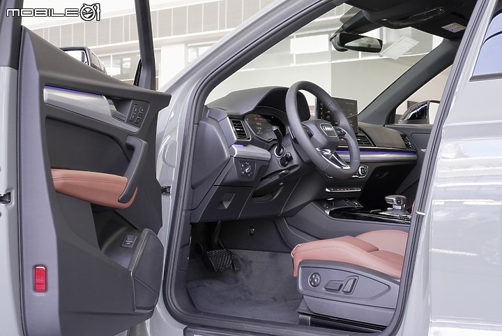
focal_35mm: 55
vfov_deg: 24.7
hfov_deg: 36.2
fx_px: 767
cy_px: 168
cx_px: 251
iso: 4000
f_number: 11
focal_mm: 55
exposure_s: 1/60
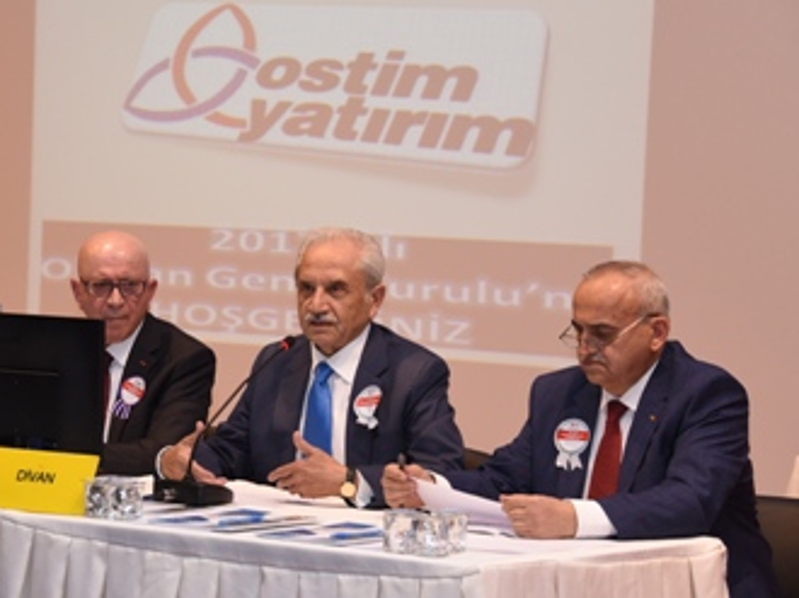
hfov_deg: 13.3
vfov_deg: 10.0
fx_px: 3414
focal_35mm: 148
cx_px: 232
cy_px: 282
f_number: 5.3
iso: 2000
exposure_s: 1/160
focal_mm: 98
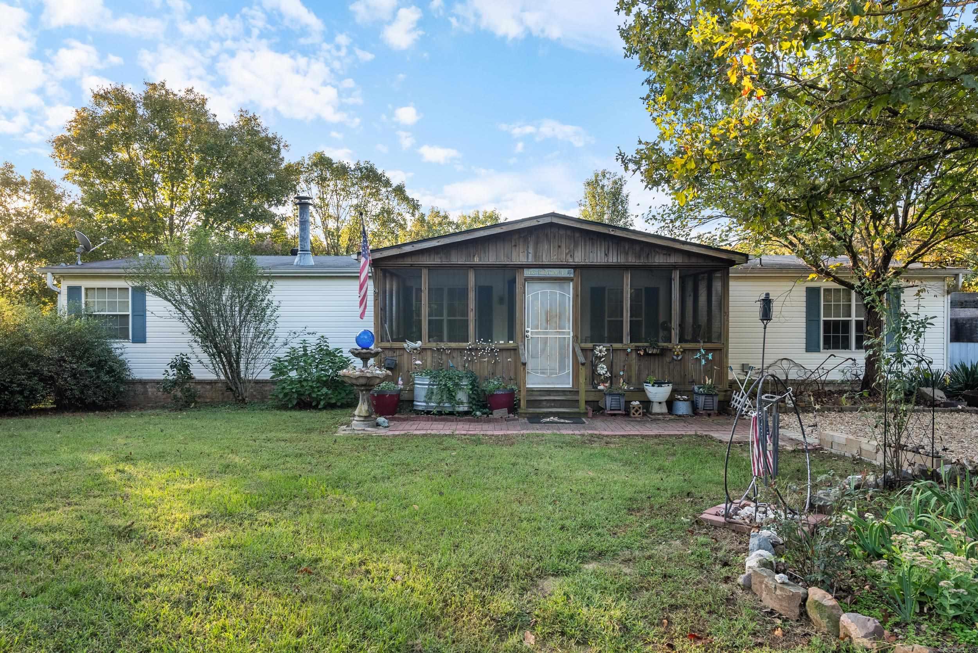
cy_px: 326
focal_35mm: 23
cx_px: 489
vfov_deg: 55.2
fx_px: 625
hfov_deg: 76.1
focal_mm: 23
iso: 640
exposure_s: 1/100
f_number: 9
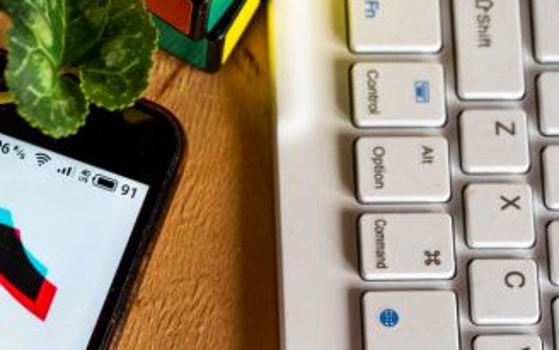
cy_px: 157
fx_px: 3154
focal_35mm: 207
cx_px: 130
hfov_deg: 10.1
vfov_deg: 6.3
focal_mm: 60
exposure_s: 1/13
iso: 200
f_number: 3.5
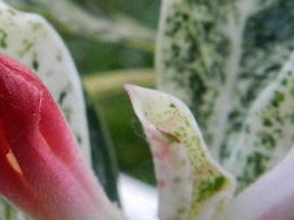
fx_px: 297
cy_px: 144
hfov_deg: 50.5
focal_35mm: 35
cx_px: 74
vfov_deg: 40.2
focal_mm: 4
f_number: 3.4
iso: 160
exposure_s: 1/100
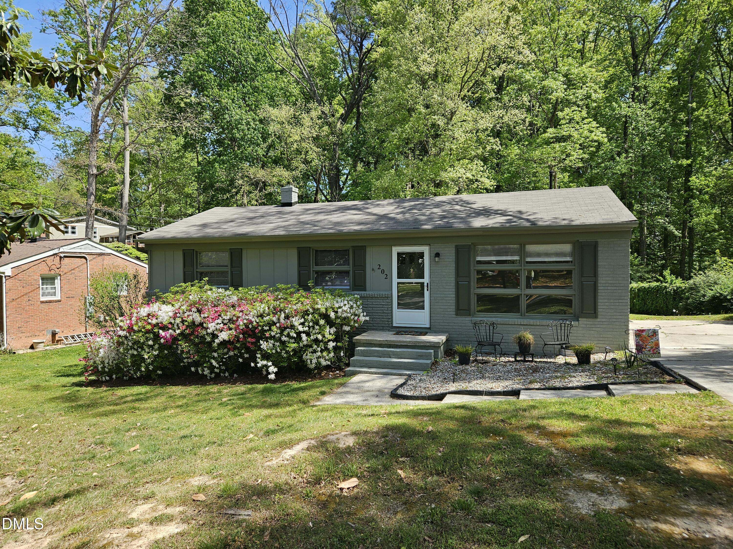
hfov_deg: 73.9
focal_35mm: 23
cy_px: 274
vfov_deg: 58.9
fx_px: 487
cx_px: 366
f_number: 1.8
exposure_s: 1/662
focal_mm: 5.4
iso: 25
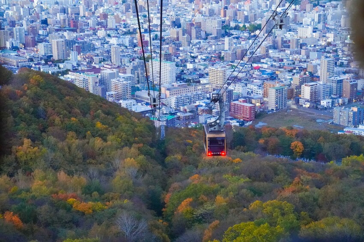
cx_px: 182
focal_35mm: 70
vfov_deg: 19.4
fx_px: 707
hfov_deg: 28.9
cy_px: 121
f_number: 5.6
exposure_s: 1/40
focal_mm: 70
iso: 12800
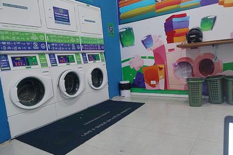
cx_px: 118
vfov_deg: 49.4
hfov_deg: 69.4
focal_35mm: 26
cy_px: 84
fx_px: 168
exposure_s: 1/60
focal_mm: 5.56
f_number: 1.8
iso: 866
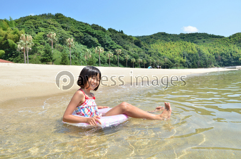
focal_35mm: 24
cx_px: 120
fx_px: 160
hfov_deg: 73.9
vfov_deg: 52.9
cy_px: 80
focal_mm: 16
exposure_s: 1/640
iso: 200
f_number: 6.3
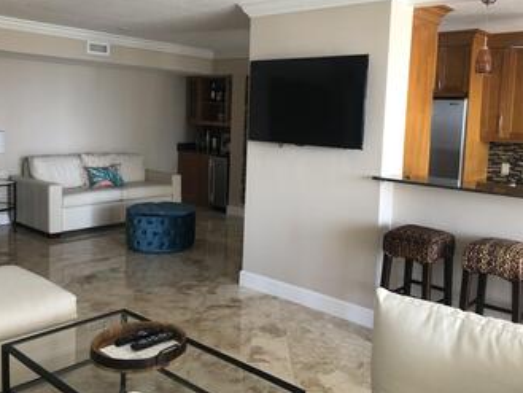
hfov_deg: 53.9
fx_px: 514
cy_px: 177
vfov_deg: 41.8
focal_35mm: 34
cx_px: 285
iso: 40
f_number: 1.8
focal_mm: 4
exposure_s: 1/15
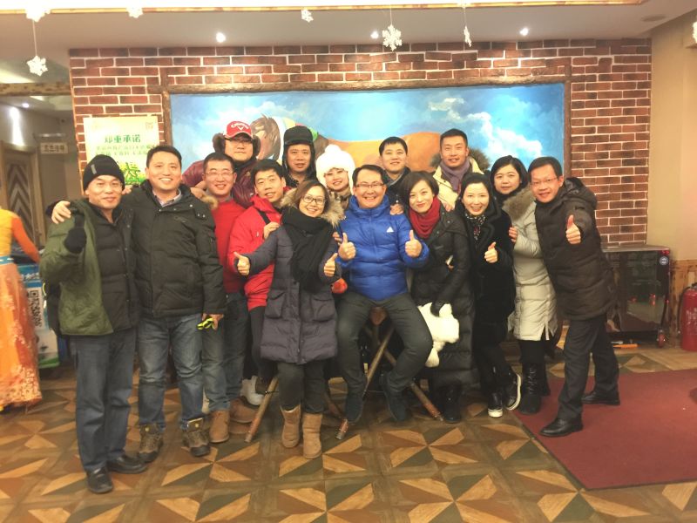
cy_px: 262
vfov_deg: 48.2
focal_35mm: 29
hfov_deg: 61.7
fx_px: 584
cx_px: 348
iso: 125
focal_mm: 4.15
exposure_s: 1/4
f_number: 2.2
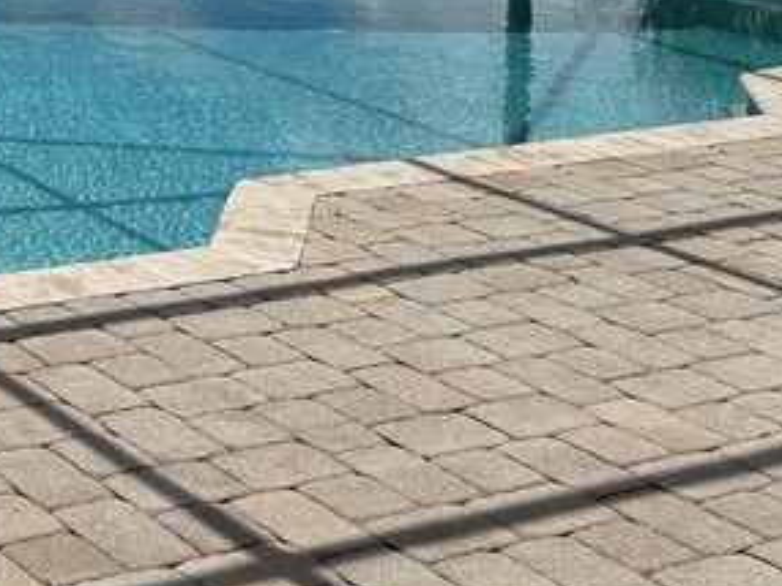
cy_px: -340
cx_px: -345
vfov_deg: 15.6
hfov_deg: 20.1
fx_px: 1941
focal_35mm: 86
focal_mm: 6.76
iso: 80
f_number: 1.78
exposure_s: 1/6410
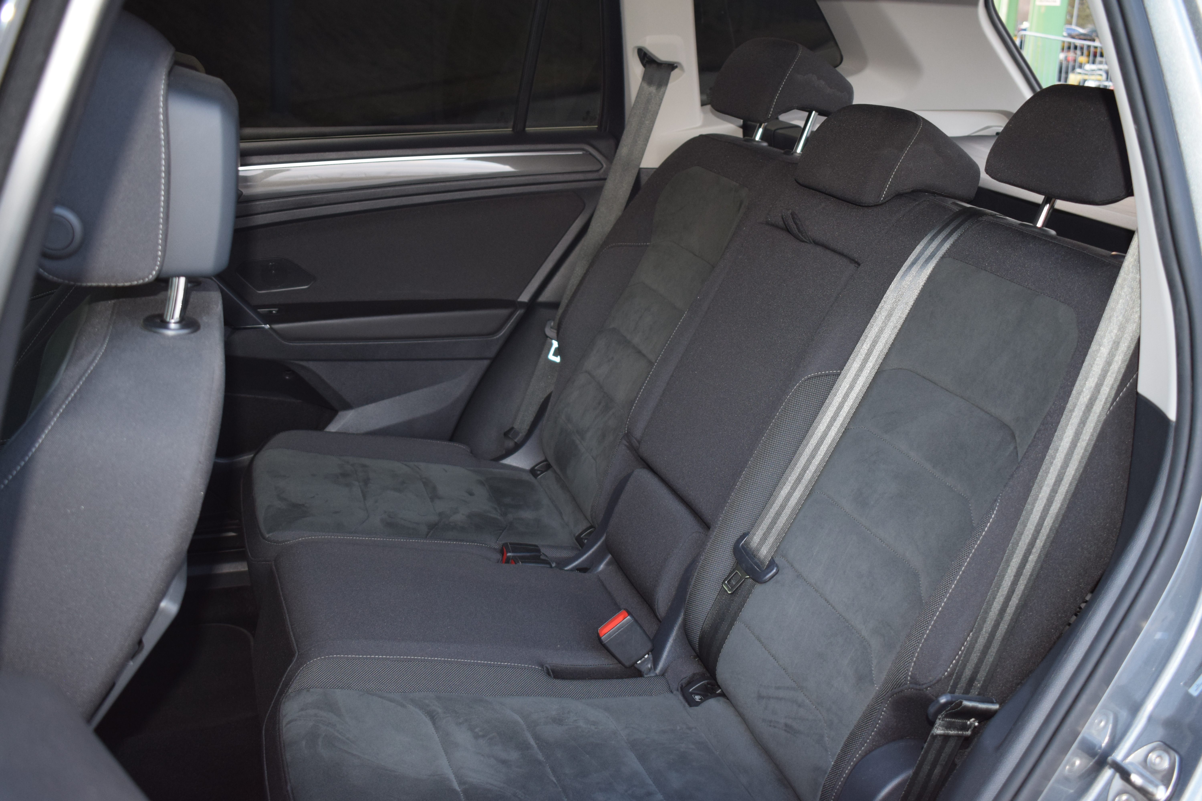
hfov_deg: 53.1
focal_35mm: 36
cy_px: 400
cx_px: 601
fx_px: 1202
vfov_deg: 36.9
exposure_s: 1/80
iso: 800
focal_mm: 24
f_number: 4.5
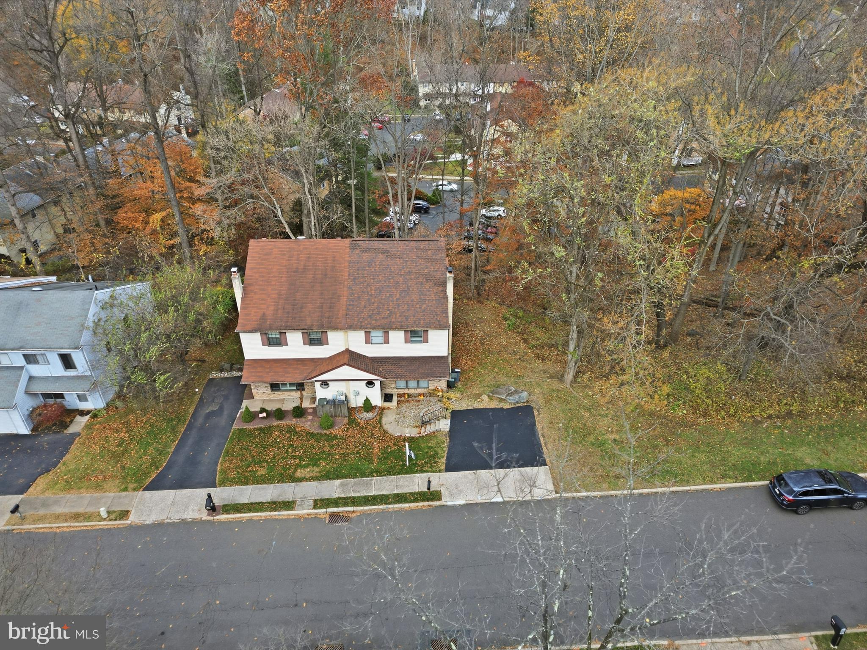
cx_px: 434
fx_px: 601
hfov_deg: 71.6
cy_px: 325
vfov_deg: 56.8
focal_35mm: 24
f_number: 1.7
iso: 100
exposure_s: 1/40
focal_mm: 6.7
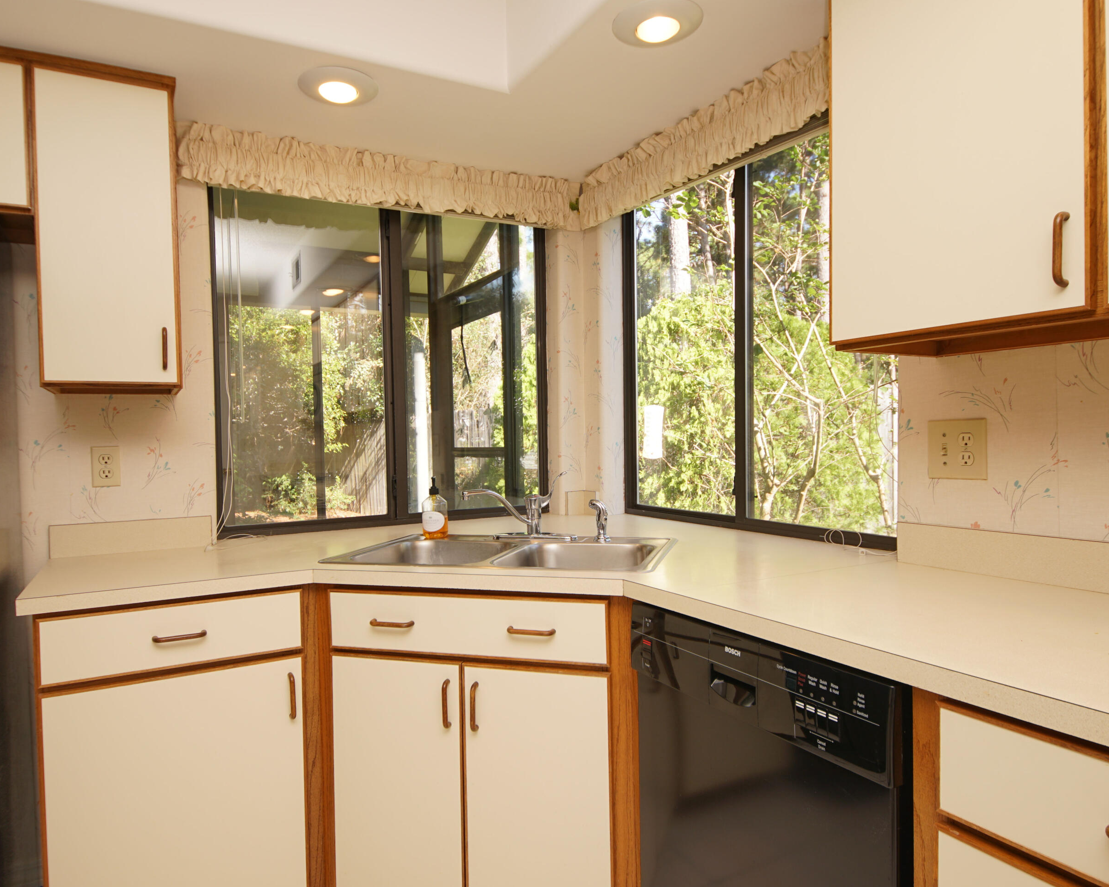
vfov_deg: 65.5
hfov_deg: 77.6
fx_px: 689
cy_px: 459
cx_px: 548
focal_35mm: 21
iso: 100
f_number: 4.5
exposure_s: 1/60
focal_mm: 12
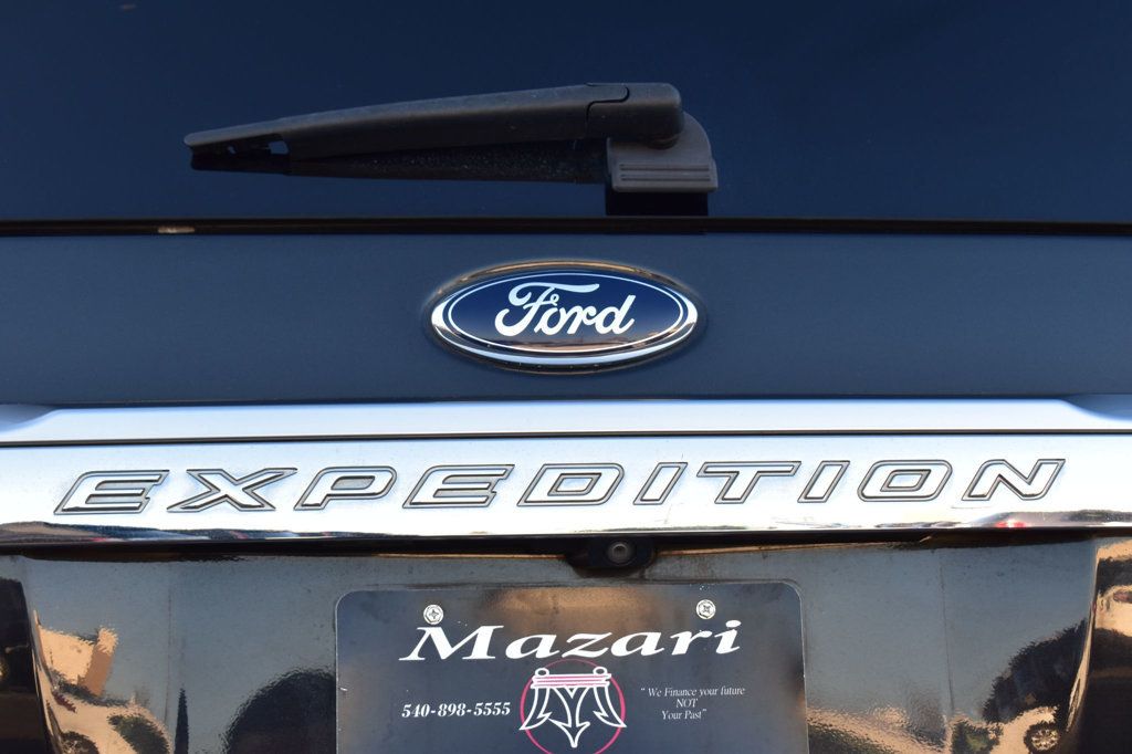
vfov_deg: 19.7
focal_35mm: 69
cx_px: 566
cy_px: 377
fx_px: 2169
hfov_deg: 29.3
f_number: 9
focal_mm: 46
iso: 400
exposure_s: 1/125
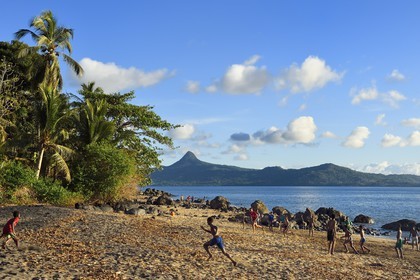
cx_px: 210
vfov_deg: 27.0
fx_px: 583
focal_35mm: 50
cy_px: 140
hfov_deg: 39.6
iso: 200
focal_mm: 50
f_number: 13
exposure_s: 1/250
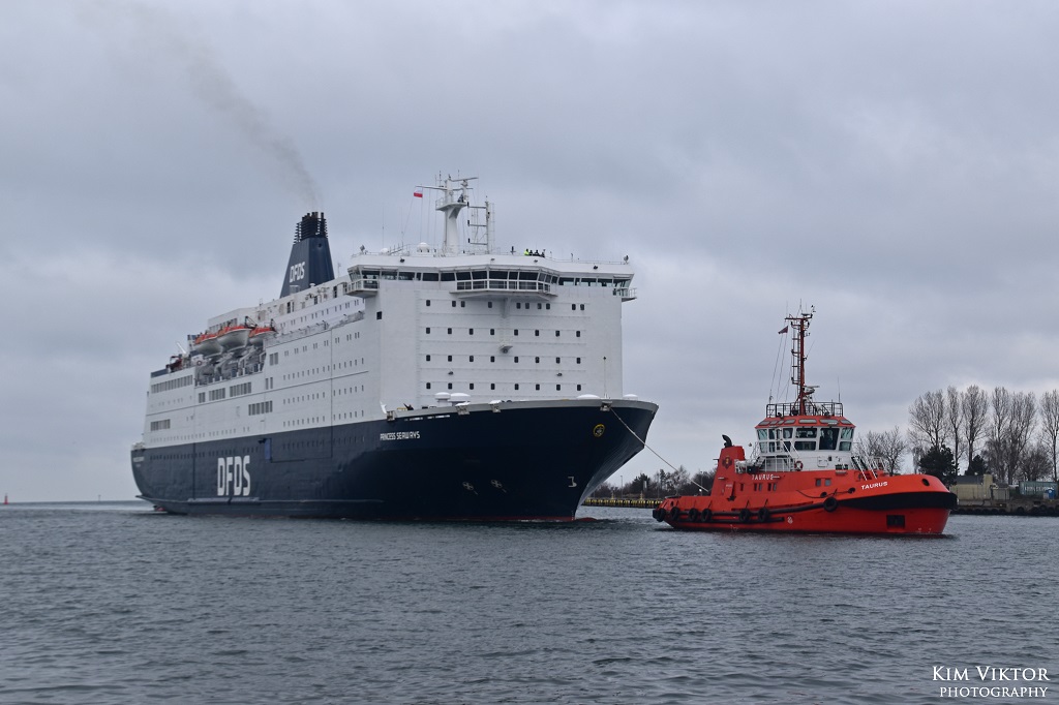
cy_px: 352
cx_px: 530
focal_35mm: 69
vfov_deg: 19.7
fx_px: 2029
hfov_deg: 29.3
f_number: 8
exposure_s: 1/250
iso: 200
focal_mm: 46
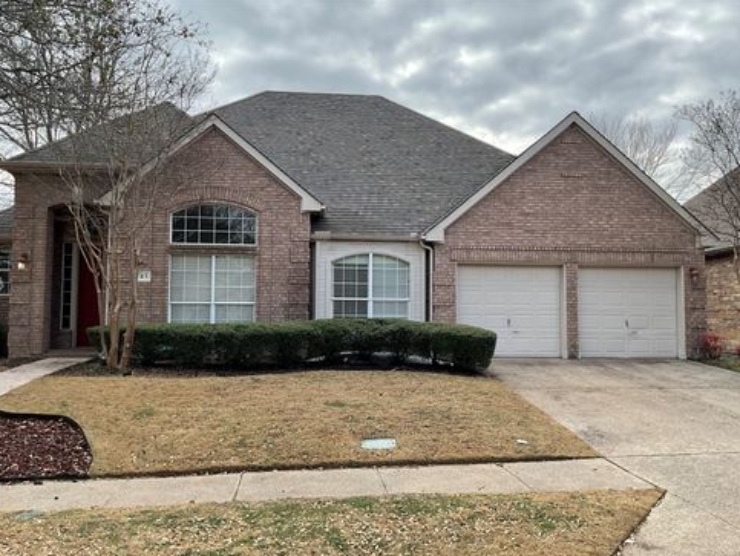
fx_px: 642
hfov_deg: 59.9
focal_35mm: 30
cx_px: 365
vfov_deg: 46.8
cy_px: 286
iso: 16
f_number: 1.8
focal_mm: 3
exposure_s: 1/749
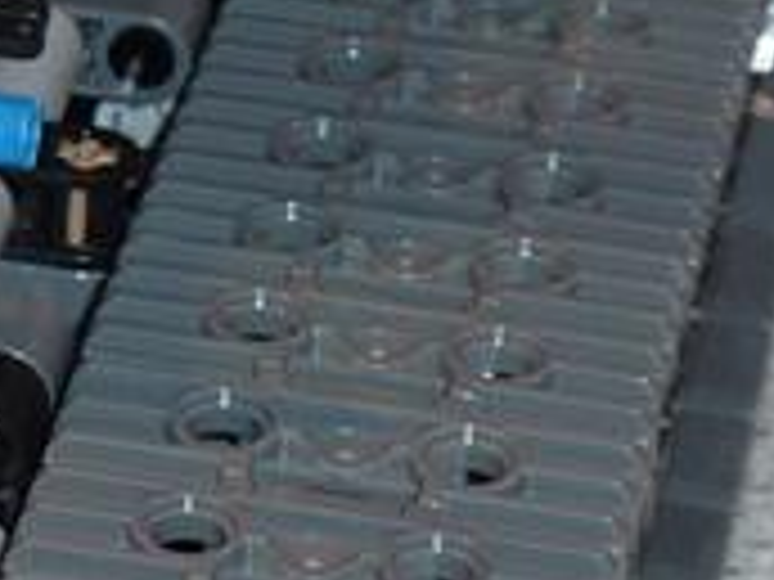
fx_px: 6909
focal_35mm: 309
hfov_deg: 6.3
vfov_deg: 4.8
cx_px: -468
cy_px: 85
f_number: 3.8
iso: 100
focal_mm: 8.5
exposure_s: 1/30
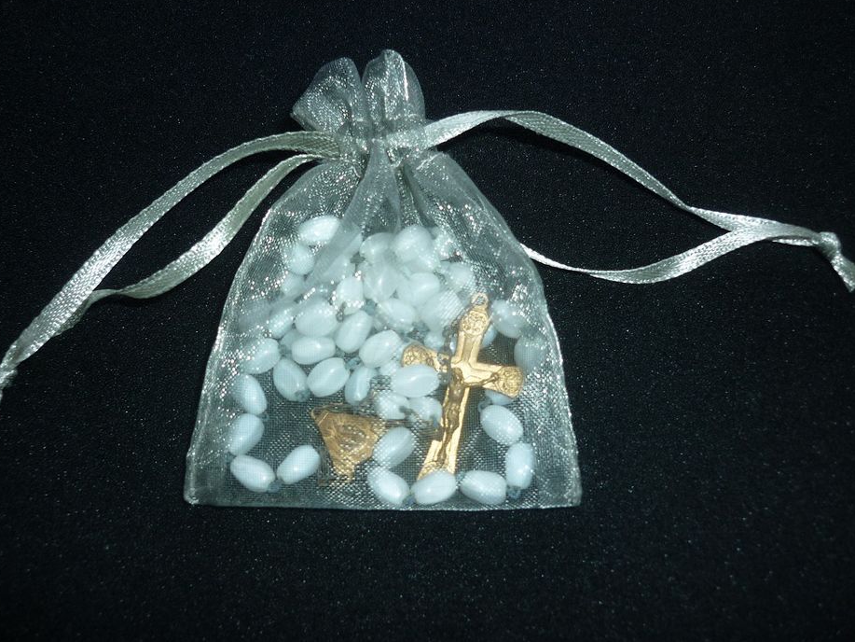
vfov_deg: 39.7
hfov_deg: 51.3
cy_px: 307
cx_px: 407
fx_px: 889
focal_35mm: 36
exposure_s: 1/30
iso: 100
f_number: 2.8
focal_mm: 5.5
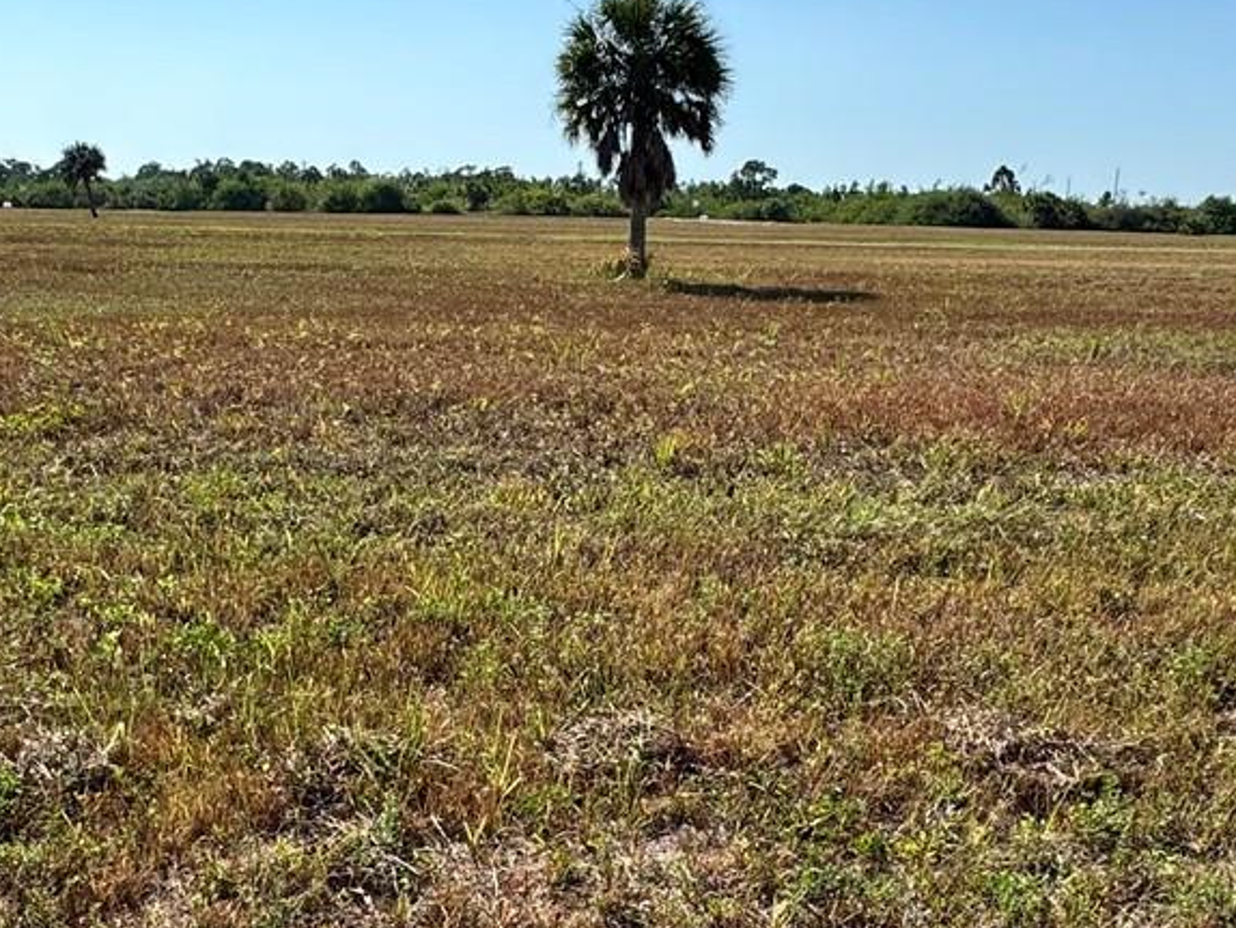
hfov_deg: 47.6
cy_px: 605
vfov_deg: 36.5
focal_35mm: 39
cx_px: 502
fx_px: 1393
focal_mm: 2.22
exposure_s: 1/1277
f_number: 2.2
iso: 50
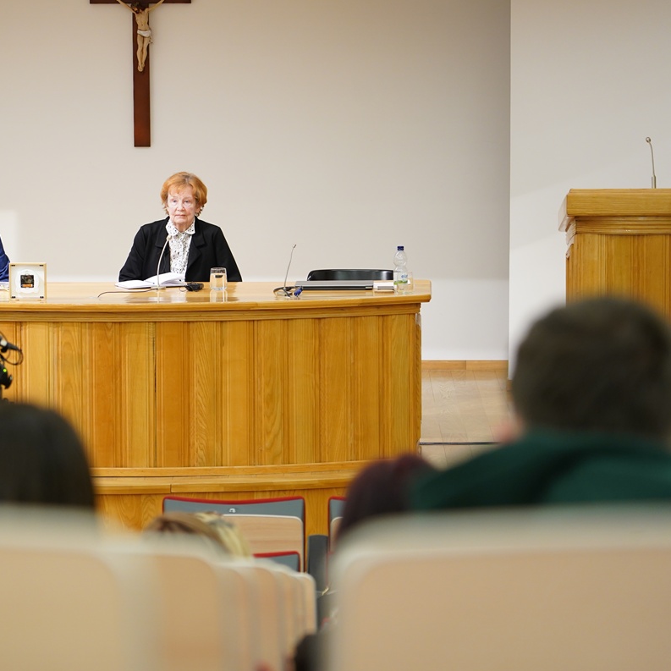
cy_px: 338
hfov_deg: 12.9
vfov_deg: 12.9
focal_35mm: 135
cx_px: 168
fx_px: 2961
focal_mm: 105
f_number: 4
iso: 1600
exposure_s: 1/100
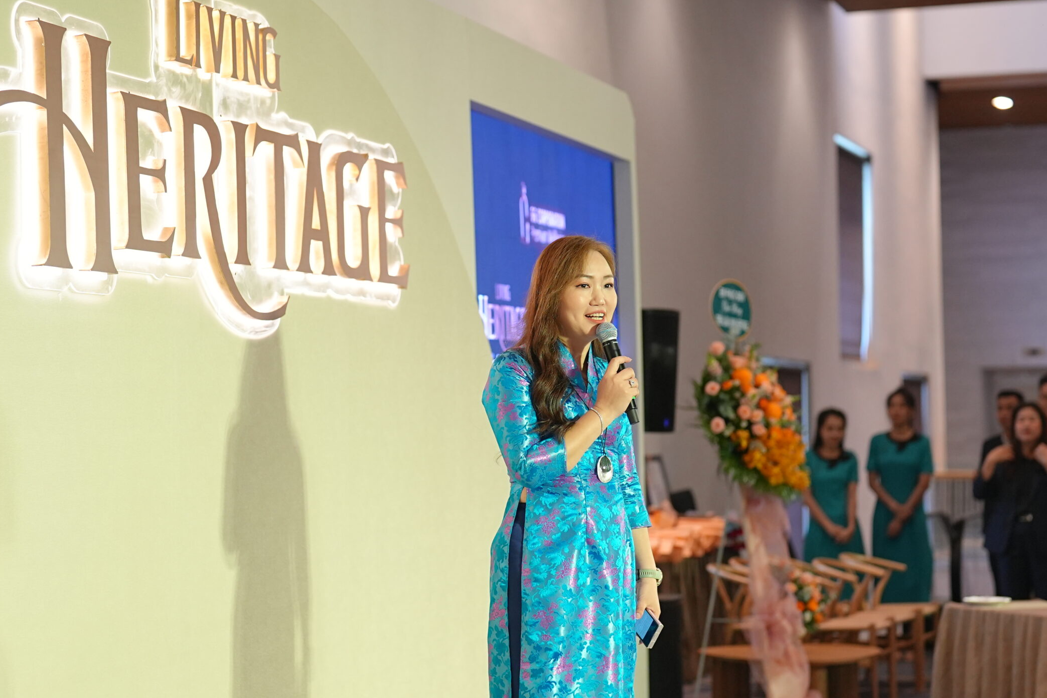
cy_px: 335
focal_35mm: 92
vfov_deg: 14.9
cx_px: 470
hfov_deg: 22.1
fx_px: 2676
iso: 1000
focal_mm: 50
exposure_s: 1/250
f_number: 1.8
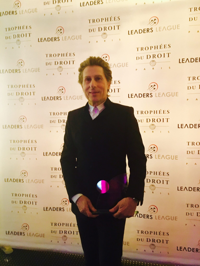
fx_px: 223
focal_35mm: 29
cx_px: 100
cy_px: 133
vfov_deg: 61.7
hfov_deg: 48.2
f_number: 2.2
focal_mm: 4.15
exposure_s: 1/17
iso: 640
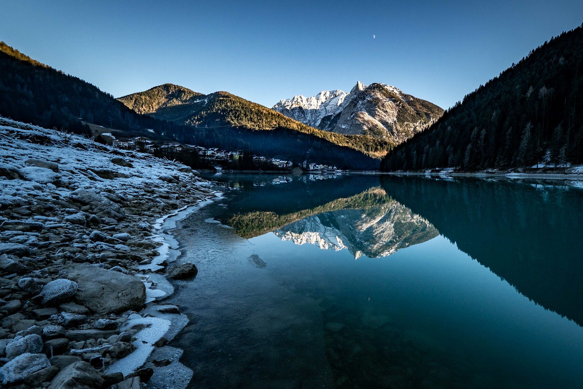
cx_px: 350
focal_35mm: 17
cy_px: 189
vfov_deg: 70.4
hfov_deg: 92.1
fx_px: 275
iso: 400
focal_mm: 8
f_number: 5.6
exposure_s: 1/400
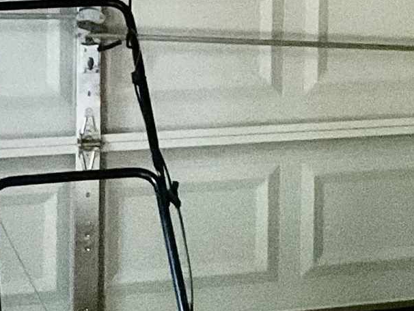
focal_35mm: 147
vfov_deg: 10.0
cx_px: 417
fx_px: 1759
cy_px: -47
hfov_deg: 13.2
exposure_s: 1/17
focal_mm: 3
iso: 500
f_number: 1.8
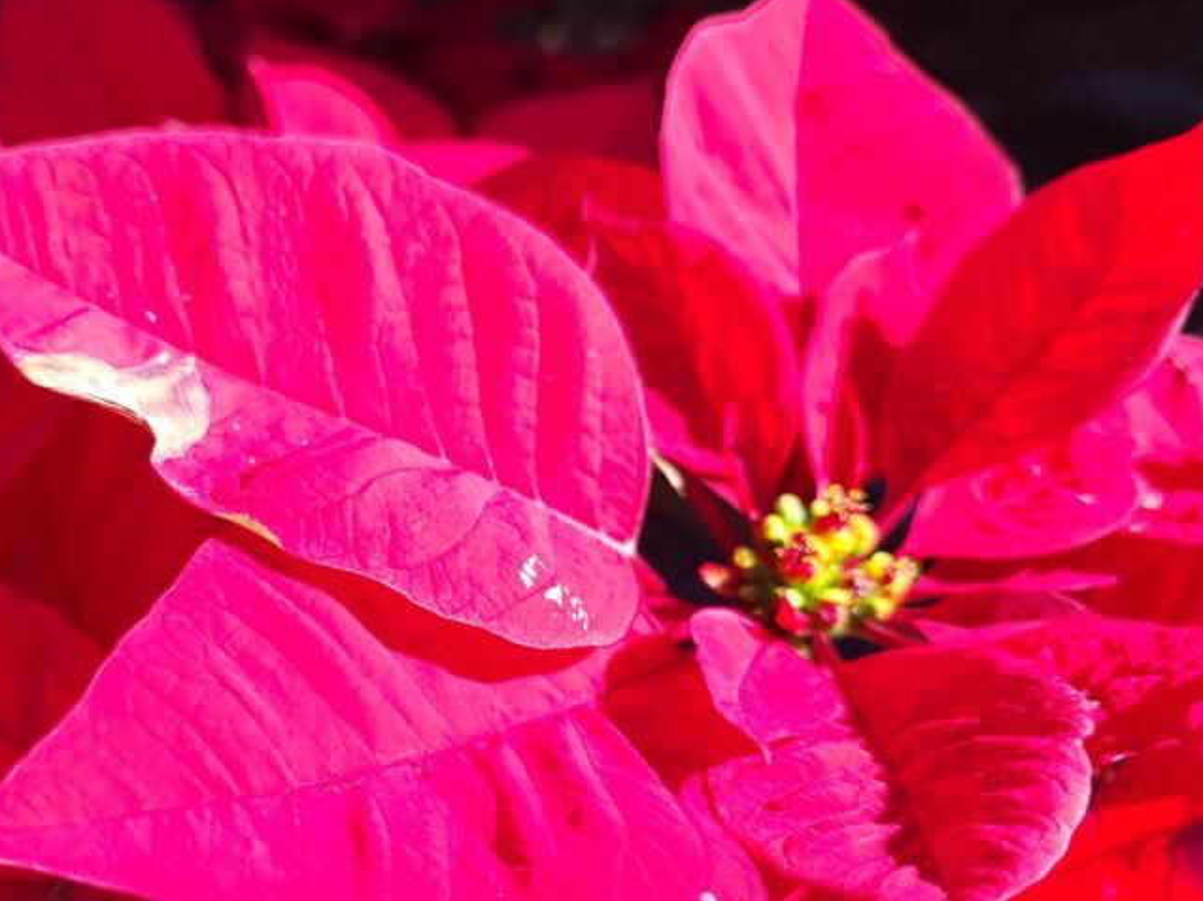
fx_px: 1285
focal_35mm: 37
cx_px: 436
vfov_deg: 38.5
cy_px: 538
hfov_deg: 49.6
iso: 50
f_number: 1.65
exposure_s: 1/238
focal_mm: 6.19
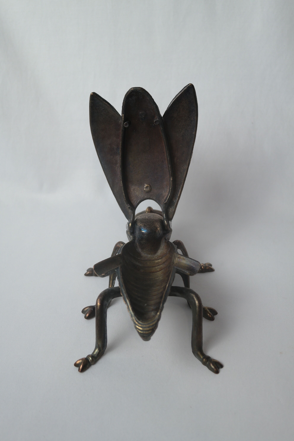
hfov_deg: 31.2
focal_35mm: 43
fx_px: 527
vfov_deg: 45.4
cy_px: 220
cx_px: 147
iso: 200
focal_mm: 28
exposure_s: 1/80
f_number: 4
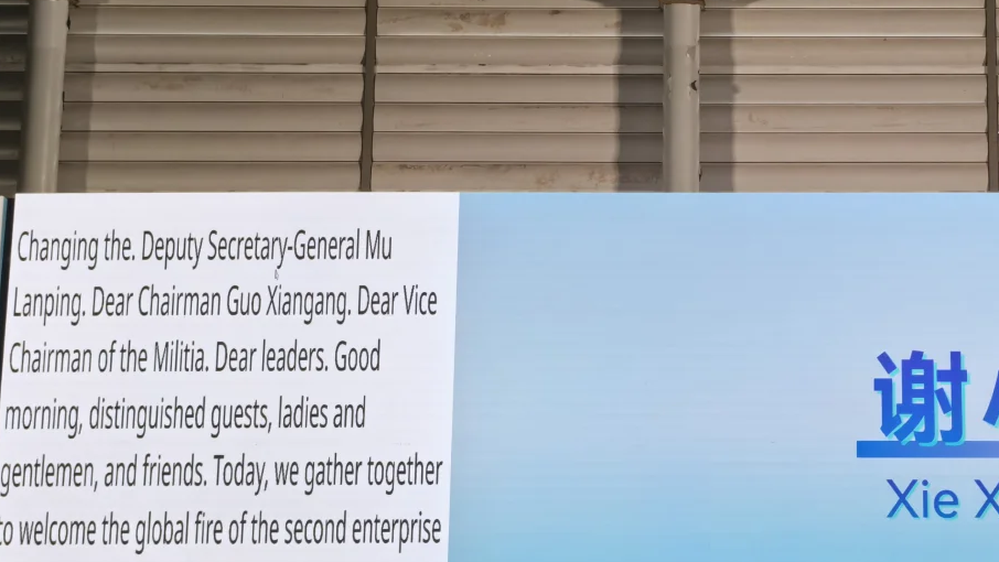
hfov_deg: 23.4
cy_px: 164
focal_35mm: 90
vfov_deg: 13.4
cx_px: 782
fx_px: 2384
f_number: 2
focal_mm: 5.75
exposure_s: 1/100
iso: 125
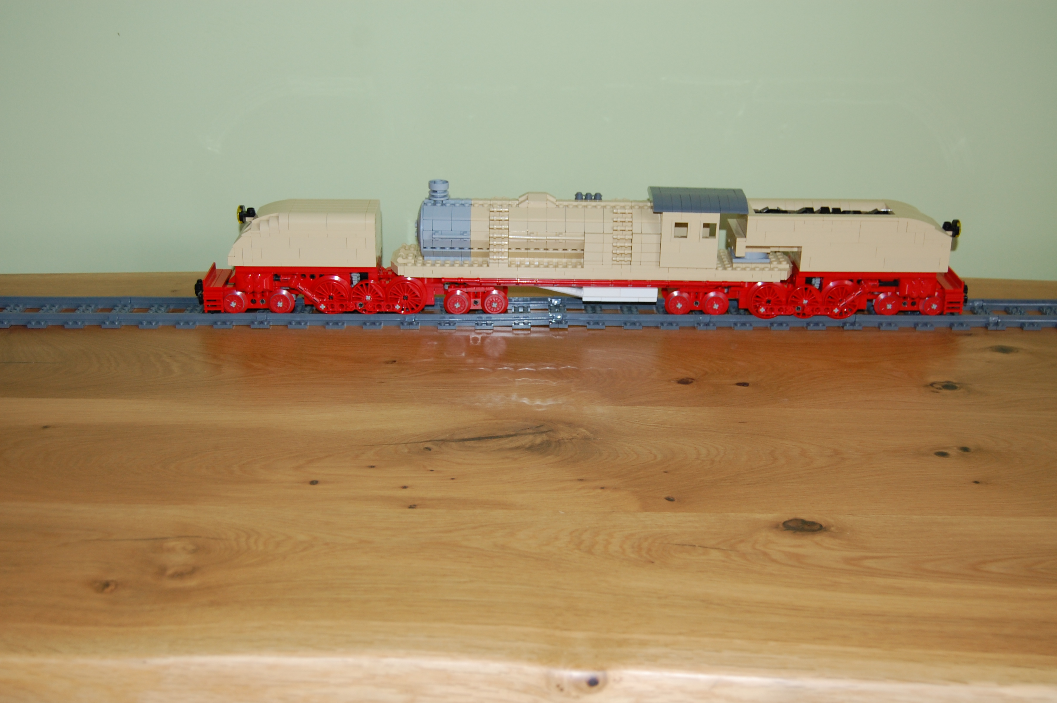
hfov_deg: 42.4
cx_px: 528
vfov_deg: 28.9
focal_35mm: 46
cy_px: 352
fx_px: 1364
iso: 400
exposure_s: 1/60
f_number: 4.5
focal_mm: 31
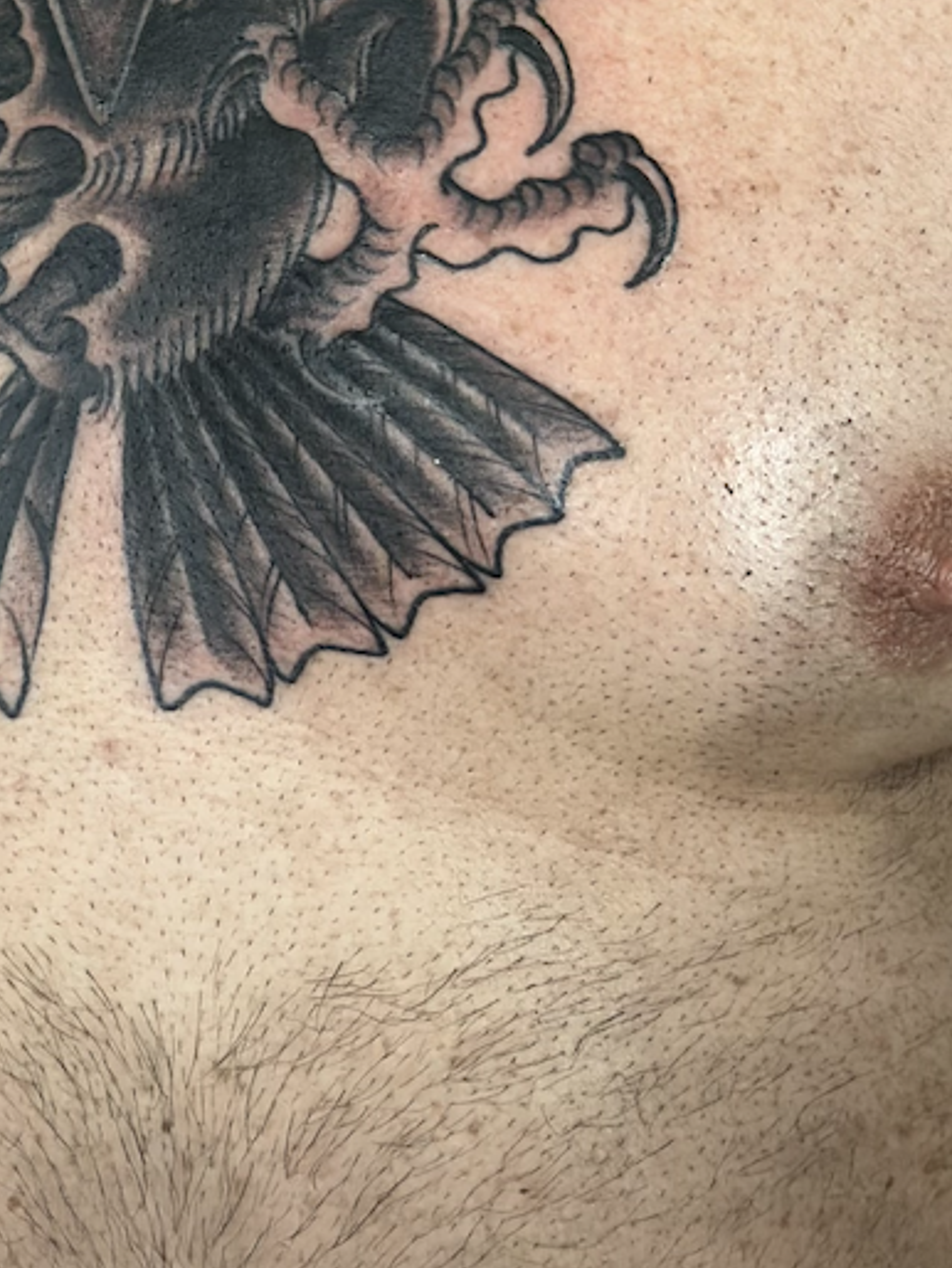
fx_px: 4104
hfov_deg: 13.1
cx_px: -12
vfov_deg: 17.0
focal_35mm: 112
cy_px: -136
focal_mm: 6.86
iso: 500
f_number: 1.78
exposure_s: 1/40
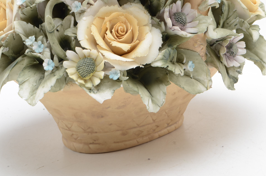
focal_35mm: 82
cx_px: 130
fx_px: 605
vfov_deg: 16.6
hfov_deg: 24.8
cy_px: 84
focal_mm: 52
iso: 200
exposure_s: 1/160
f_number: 18
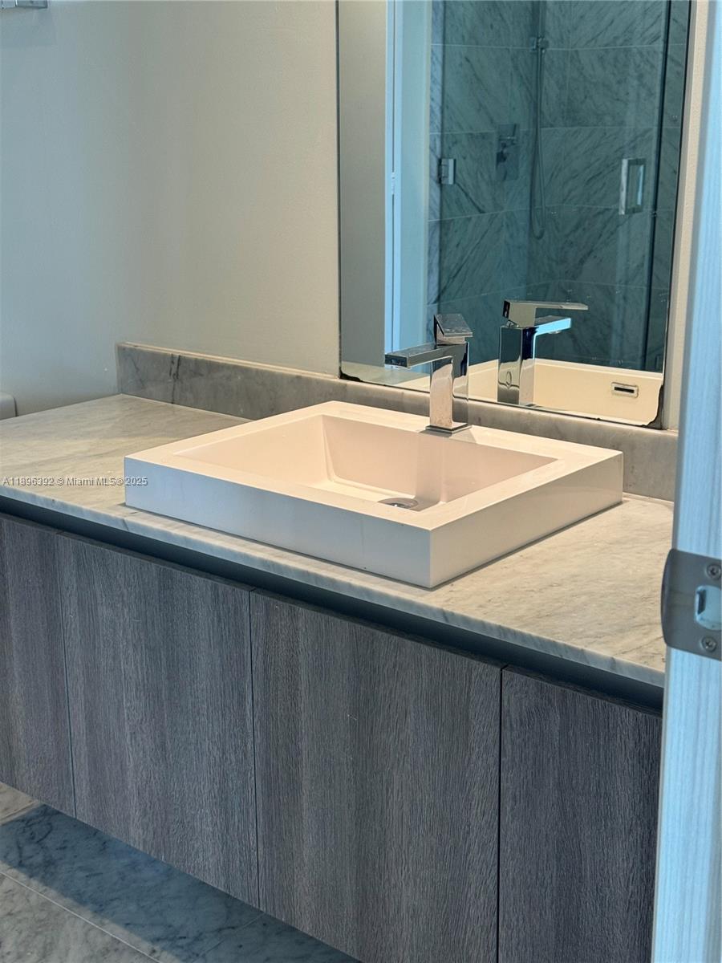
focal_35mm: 48
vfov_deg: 39.7
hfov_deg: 30.3
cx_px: 361
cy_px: 482
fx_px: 1335
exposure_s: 1/60
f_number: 1.78
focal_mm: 6.76
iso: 80
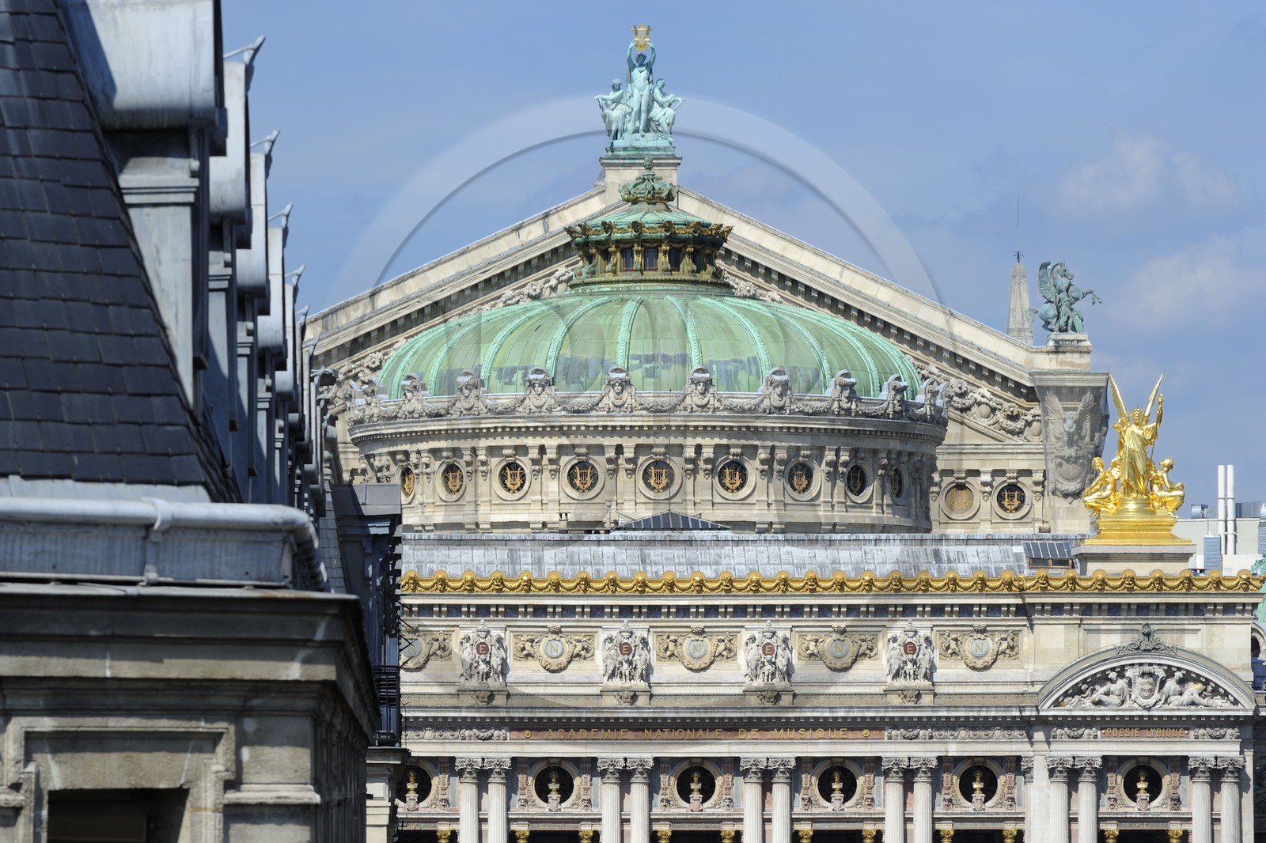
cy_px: 422
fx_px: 6504
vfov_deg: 7.4
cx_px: 633
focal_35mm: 185
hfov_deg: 11.1
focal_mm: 185
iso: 200
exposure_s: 1/125
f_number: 18
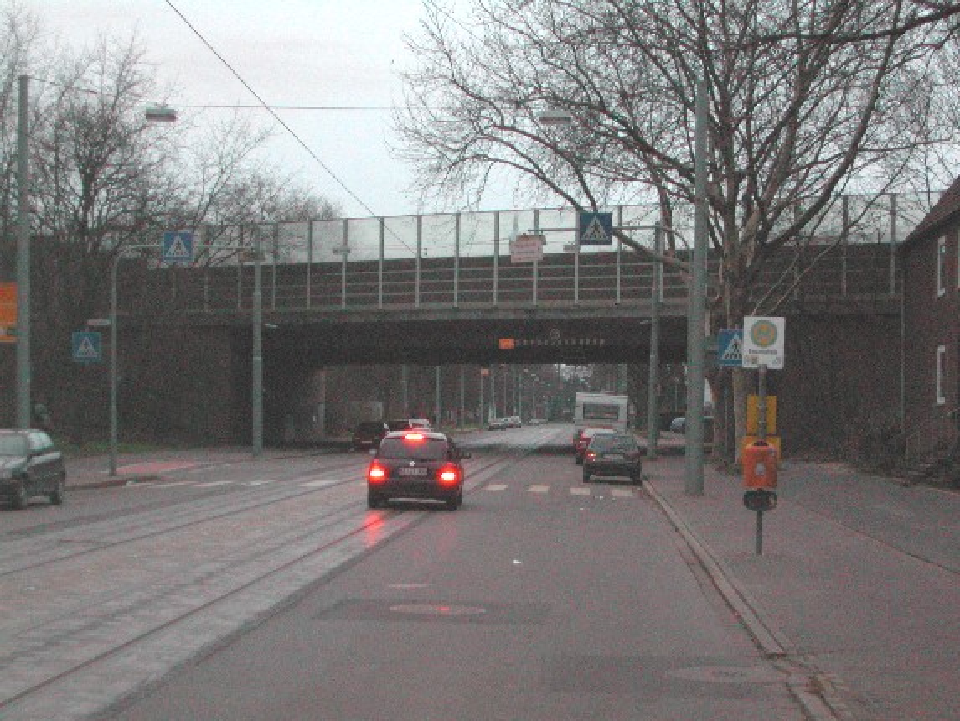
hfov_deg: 29.0
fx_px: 1858
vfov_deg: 21.9
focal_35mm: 67
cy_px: 360
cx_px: 480
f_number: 3.7
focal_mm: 14.2
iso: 393
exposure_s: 1/59.1
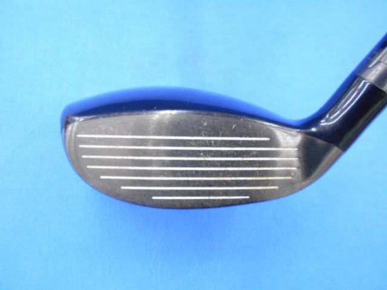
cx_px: 194
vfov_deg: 53.1
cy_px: 145
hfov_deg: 67.3
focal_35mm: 26
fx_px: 291
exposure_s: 1/15
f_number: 3.2
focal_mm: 4.6
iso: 400
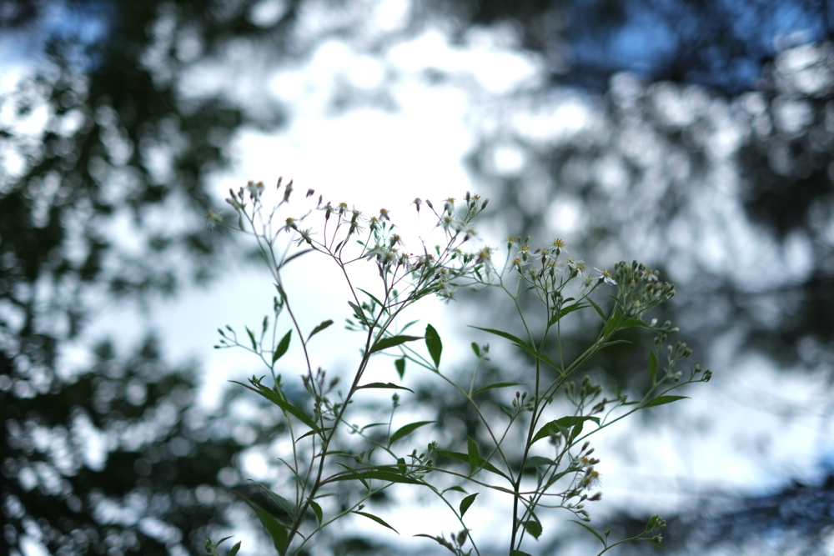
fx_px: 1228
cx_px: 417
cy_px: 278
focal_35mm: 53
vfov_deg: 25.5
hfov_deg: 37.5
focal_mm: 35
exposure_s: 1/4000
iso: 100
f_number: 1.4
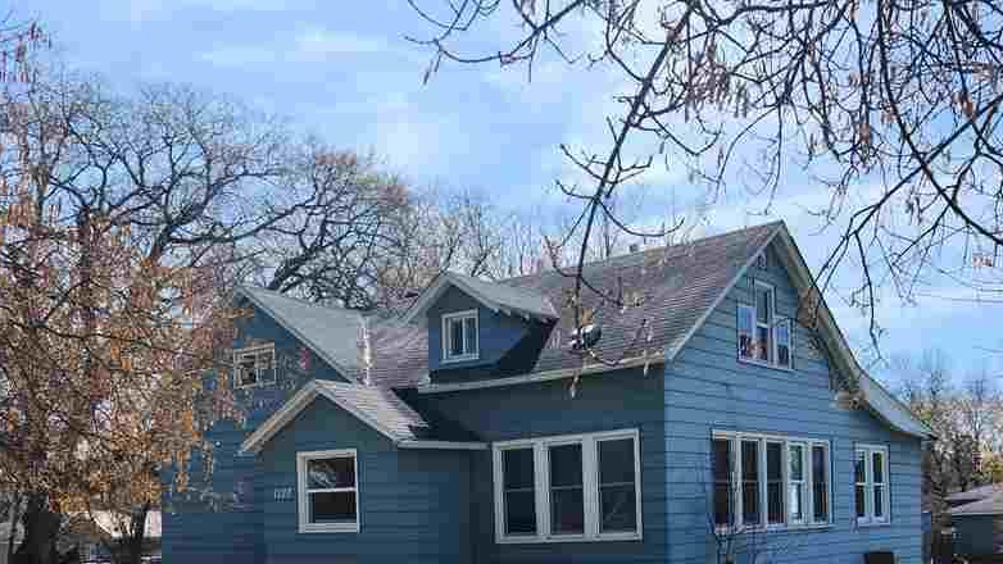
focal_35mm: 41
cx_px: 562
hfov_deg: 49.3
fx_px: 1090
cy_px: 554
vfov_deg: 27.5
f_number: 1.8
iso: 20
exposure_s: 1/1472
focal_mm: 5.4
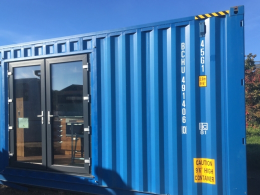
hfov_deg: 55.3
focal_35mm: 33
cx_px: 122
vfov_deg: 42.9
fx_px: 248
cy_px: 106
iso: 25
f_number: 2.2
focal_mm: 4.15
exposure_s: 1/1054
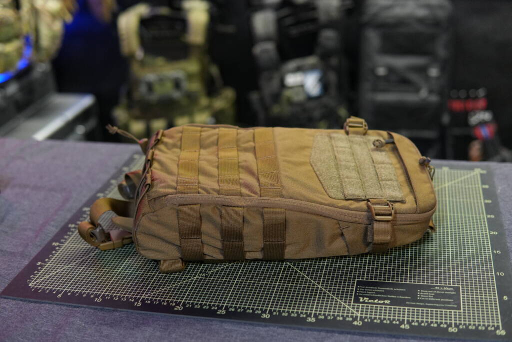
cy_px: 171
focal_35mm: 45
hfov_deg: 43.6
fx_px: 640
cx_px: 256
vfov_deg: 29.9
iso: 2000
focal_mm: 30
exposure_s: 1/160
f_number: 2
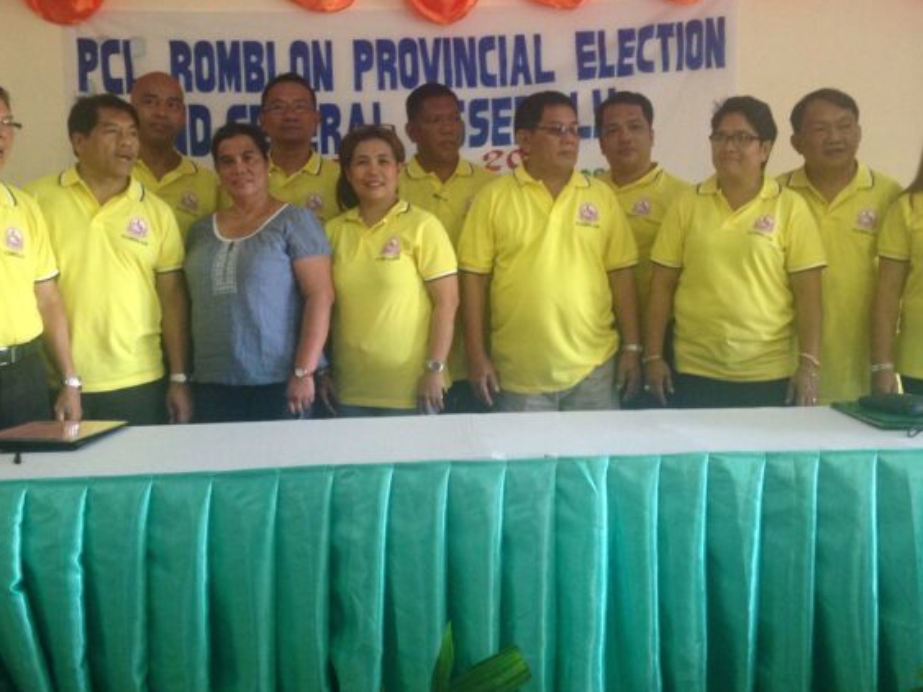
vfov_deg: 32.8
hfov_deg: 43.0
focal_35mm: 44
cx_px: 464
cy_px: 296
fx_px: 1173
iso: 160
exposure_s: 1/20
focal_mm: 4.12
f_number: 2.4
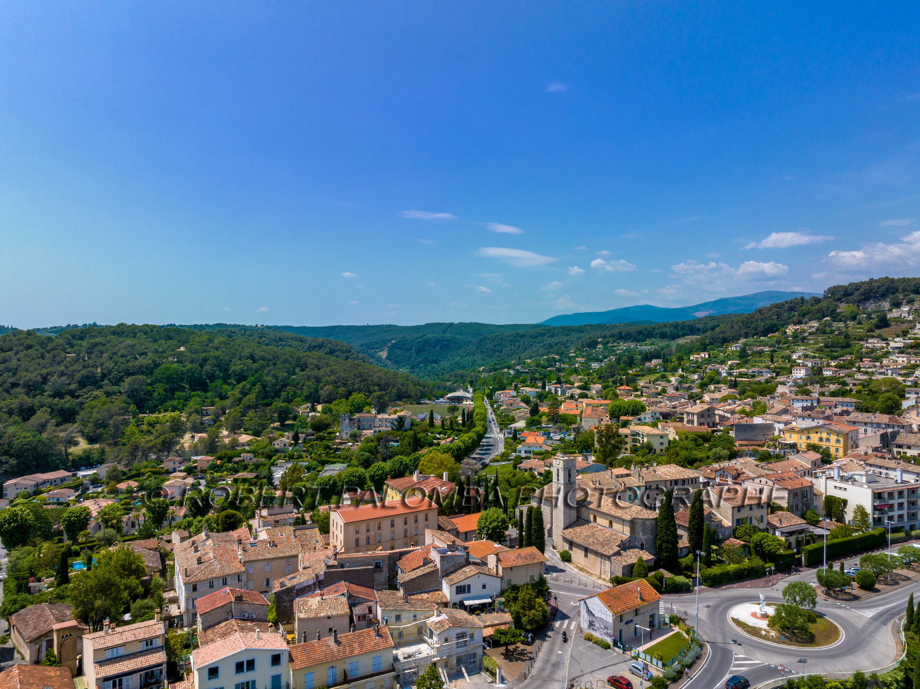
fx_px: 637
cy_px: 344
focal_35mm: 24
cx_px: 460
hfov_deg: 71.6
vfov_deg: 56.8
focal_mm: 12.3
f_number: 11
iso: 100
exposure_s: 1/200
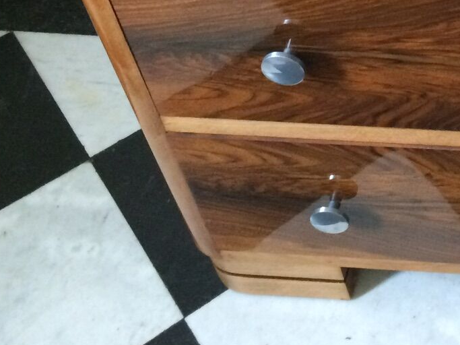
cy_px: -121
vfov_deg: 16.0
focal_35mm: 87
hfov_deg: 20.6
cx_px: 593
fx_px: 1156
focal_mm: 4.15
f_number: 2.2
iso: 320
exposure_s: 1/20
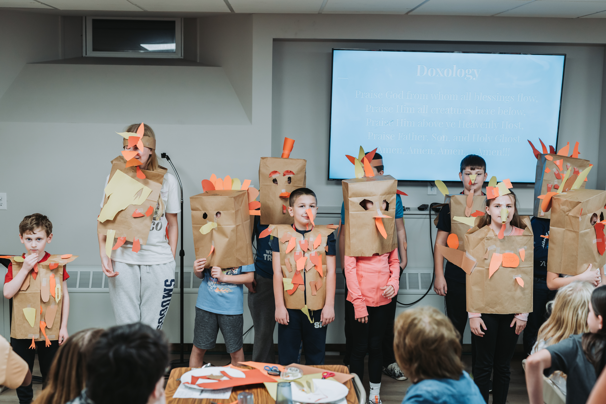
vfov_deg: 27.0
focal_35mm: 50
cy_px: 202
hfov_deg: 39.6
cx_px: 303
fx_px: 842
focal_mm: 50
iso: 800
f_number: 2.8
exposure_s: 1/250
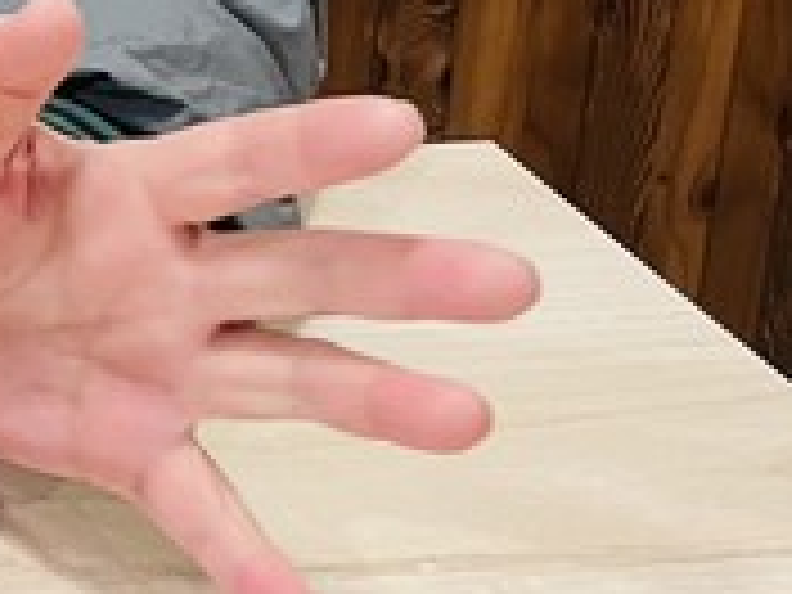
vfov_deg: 11.4
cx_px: -482
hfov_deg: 15.1
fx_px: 2700
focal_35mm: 118
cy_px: -576
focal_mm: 5.1
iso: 250
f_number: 1.6
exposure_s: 1/60
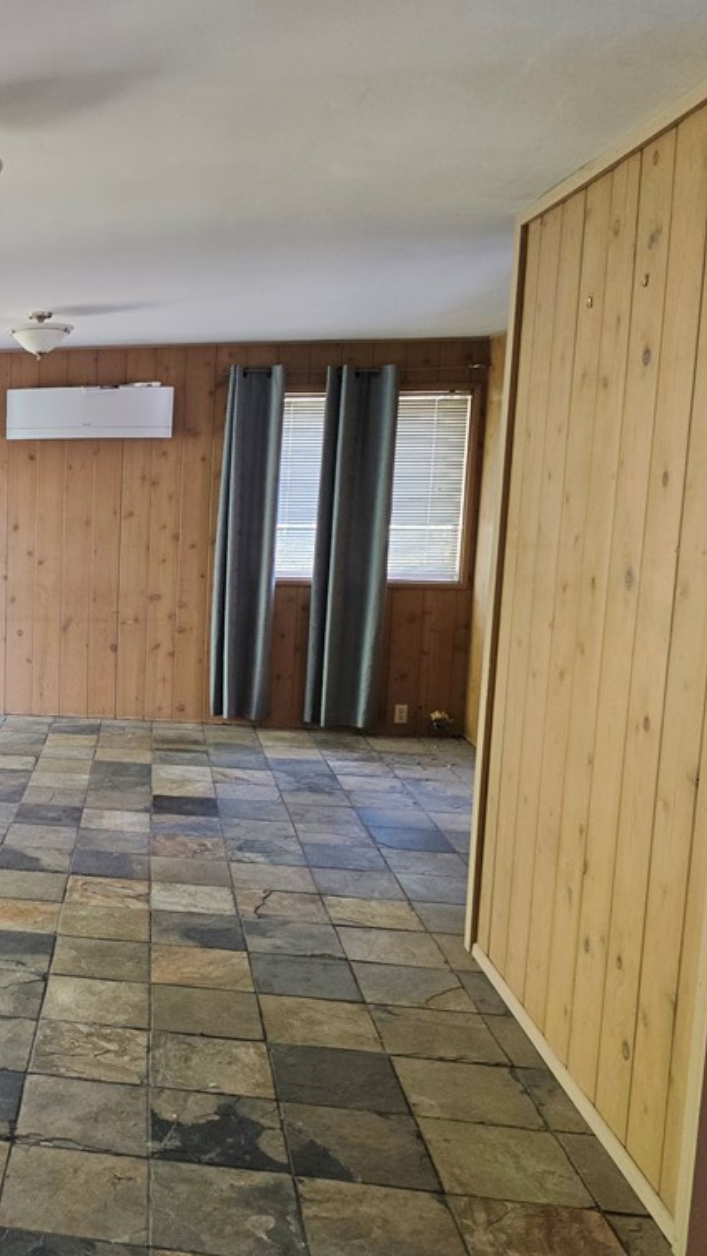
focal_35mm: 34
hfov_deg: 30.8
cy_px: 630
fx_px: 1133
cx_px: -80
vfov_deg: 58.0
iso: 250
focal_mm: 6.3
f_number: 1.7
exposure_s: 1/120
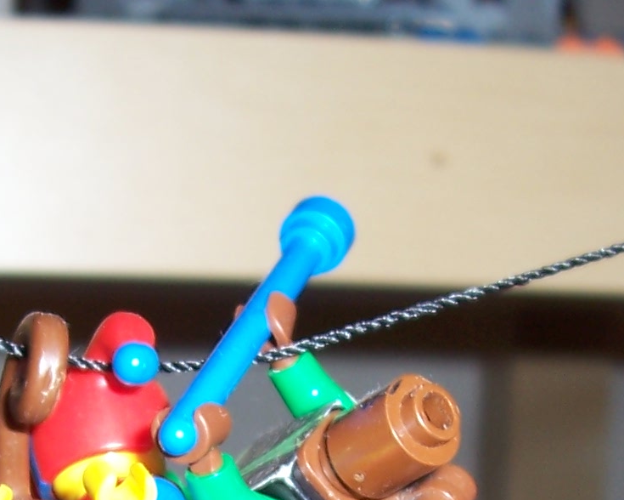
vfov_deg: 14.2
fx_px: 1921
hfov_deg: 18.4
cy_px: 667
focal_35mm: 104
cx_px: 236
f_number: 2.7
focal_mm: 5.6
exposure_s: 1/60
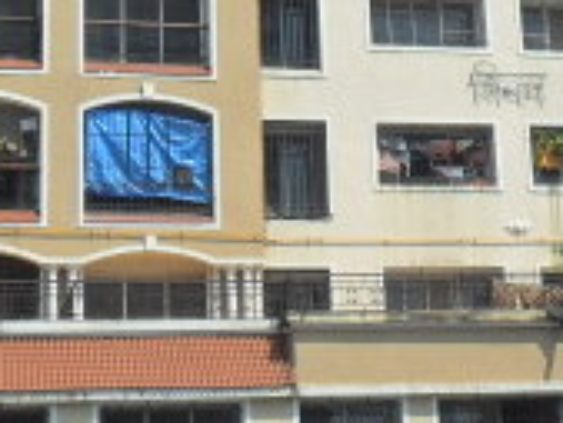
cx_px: 483
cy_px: 43
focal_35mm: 121
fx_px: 1969
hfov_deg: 16.1
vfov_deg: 12.2
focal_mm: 5.7
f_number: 9.4
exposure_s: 1/180
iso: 100
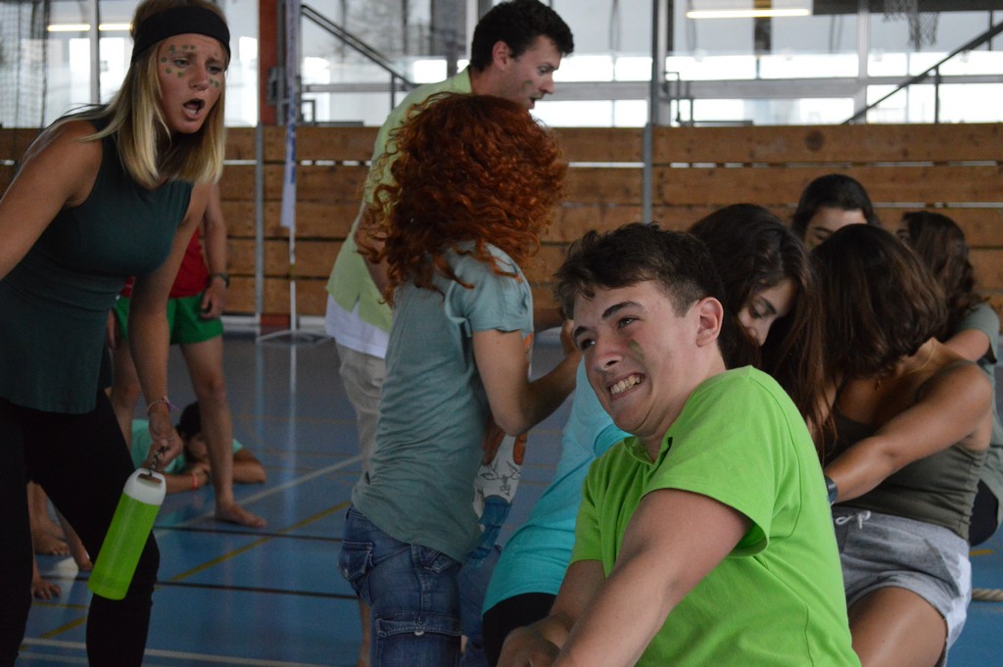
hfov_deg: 31.9
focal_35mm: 63
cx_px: 502
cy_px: 334
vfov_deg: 21.5
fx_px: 1754
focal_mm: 42
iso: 3200
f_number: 5.3
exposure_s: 1/500
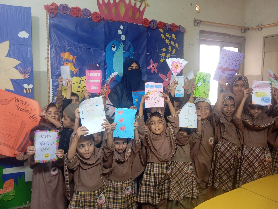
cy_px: 104
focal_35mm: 28
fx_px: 225
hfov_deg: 63.4
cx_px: 139
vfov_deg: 49.9
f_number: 1.8
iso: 862
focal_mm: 4.22
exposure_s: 1/33.3
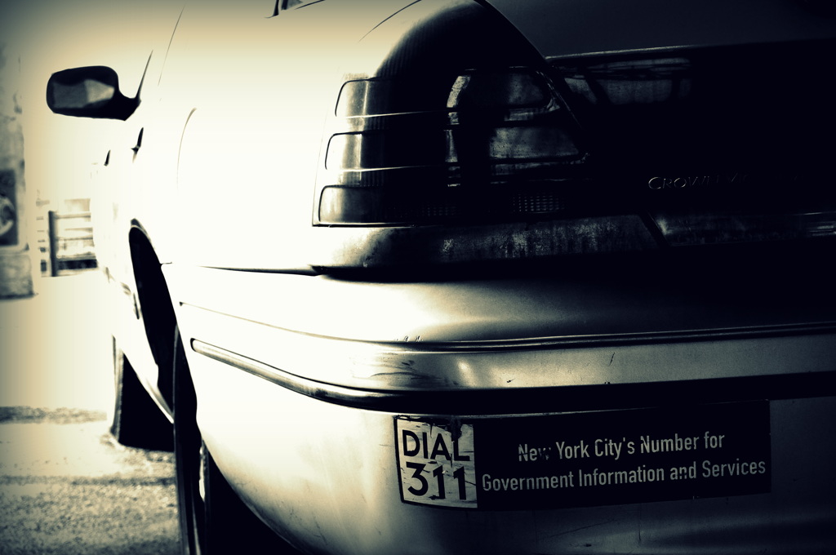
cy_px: 278
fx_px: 1739
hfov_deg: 27.0
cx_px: 418
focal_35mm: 75
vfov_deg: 18.1
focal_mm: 50
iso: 320
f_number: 8
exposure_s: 1/80
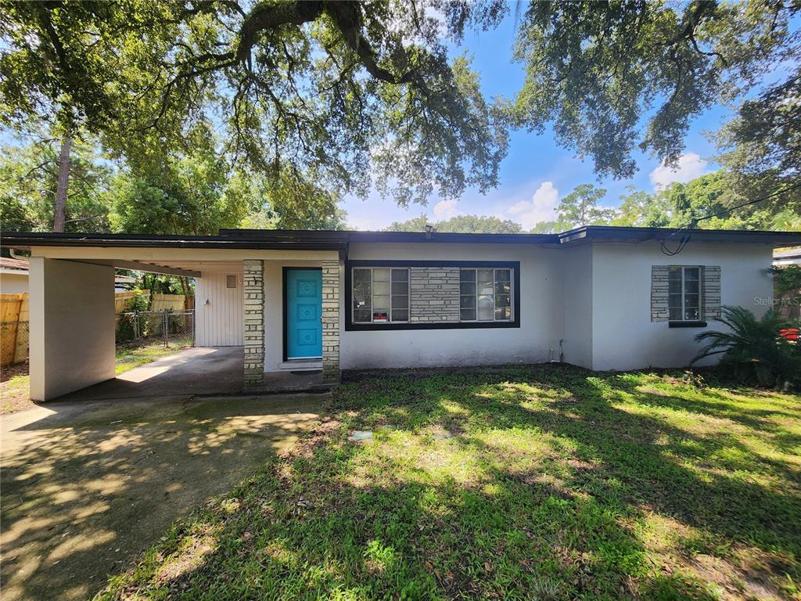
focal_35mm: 13
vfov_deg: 89.9
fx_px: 301
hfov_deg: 106.2
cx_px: 400
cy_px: 300
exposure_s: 1/363
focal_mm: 2.2
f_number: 2.2
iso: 50
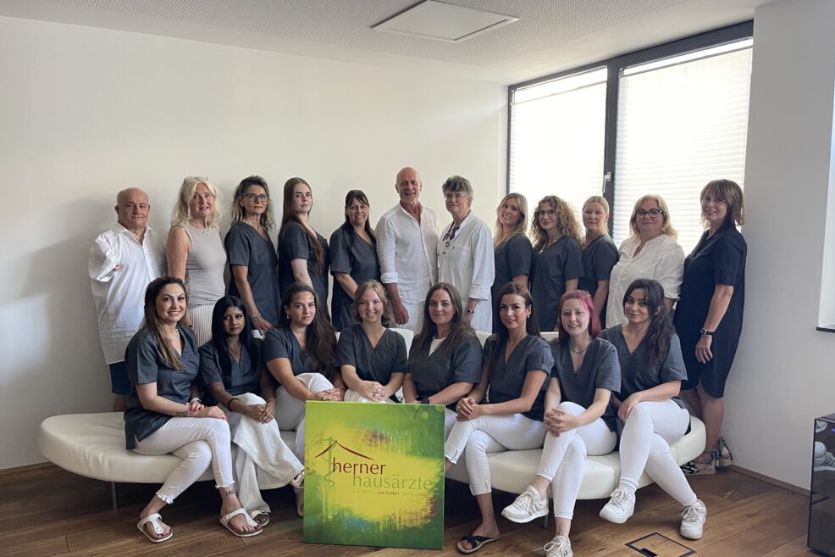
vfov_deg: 47.9
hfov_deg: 67.4
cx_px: 420
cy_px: 300
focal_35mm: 27
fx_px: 626
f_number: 1.6
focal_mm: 5.1
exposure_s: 1/60
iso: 160
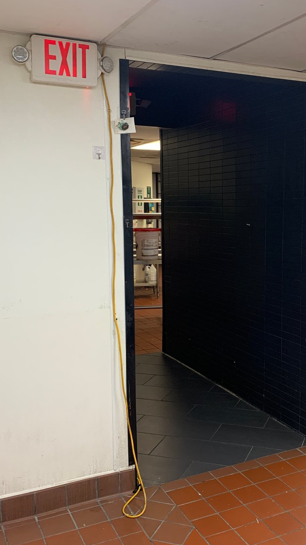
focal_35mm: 38
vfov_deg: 52.8
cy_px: 274
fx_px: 548
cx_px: 228
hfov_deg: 30.7
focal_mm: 4.25
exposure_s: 1/60
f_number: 1.8
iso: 64
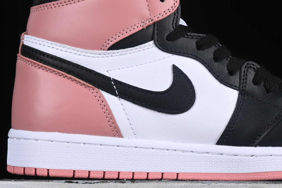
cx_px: 213
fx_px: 1167
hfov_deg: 13.7
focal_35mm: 149
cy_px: 69
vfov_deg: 9.2
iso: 160
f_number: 8
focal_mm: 50
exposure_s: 1/80
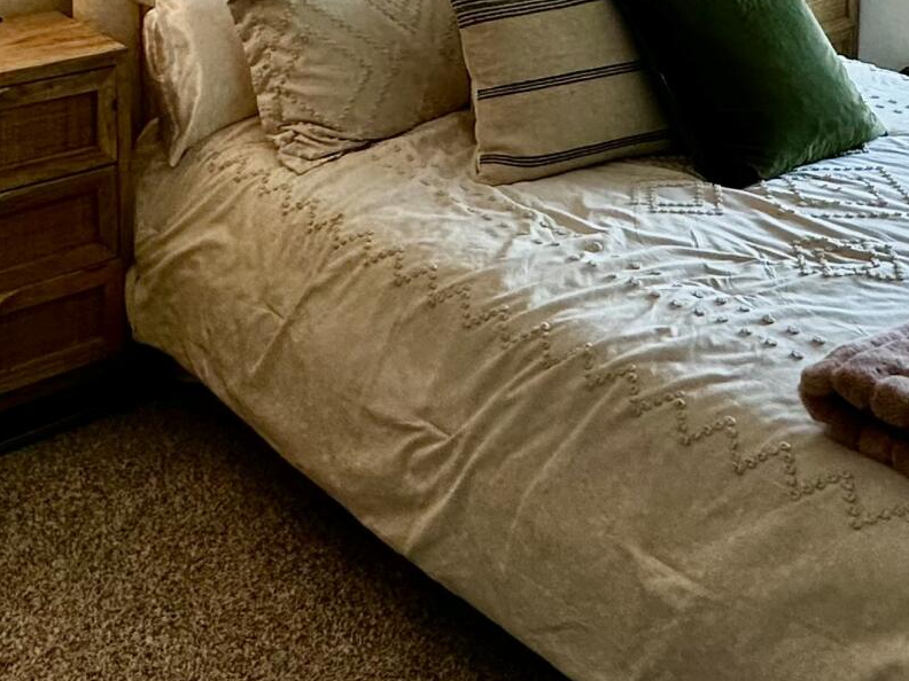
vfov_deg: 23.9
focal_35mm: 53
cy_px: -221
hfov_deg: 36.0
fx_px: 1392
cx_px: 544
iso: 100
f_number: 2.2
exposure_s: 1/120
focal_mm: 2.22
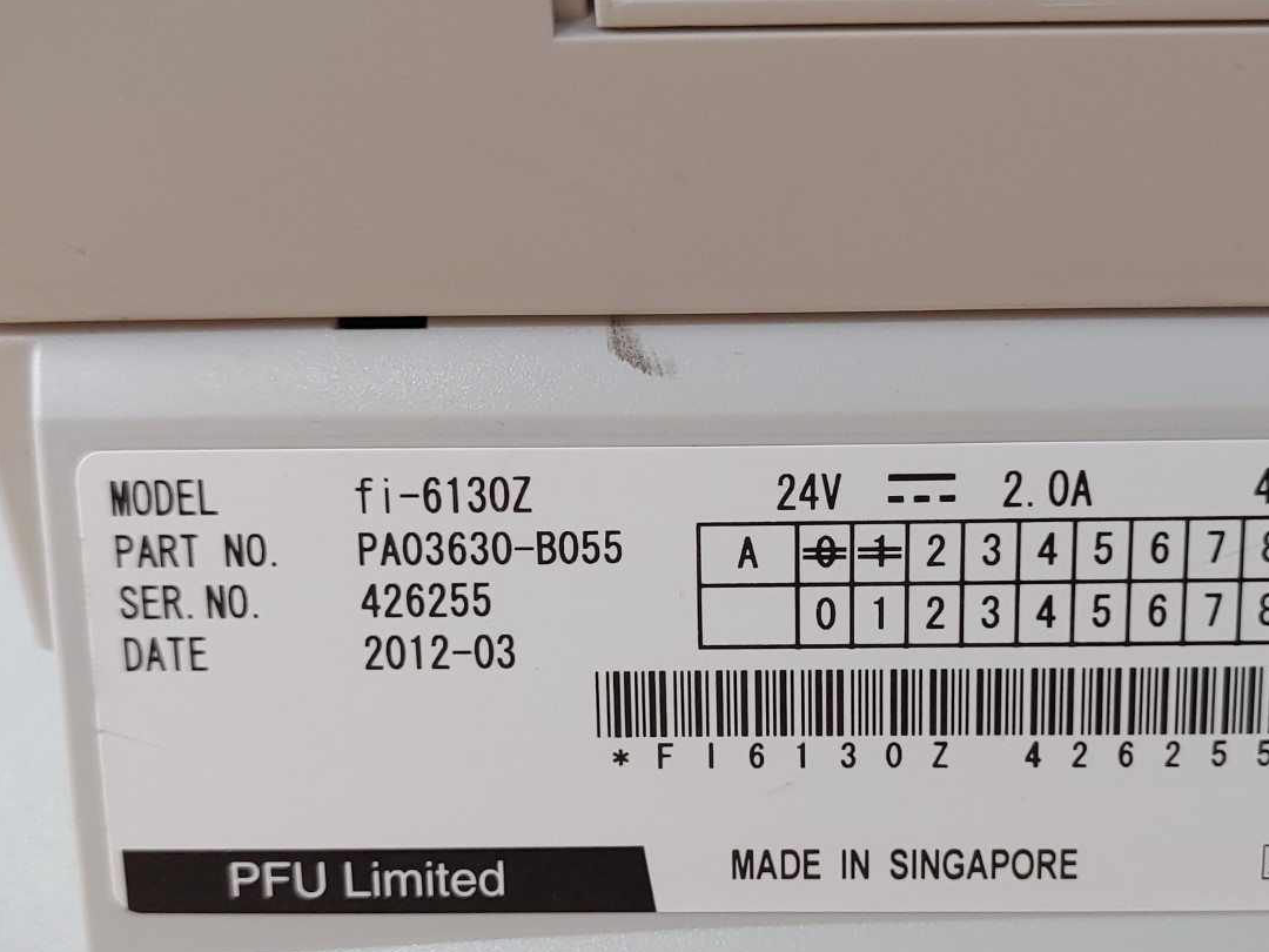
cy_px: 614
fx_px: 1906
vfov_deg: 27.9
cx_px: 711
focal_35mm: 52
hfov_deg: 36.8
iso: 50
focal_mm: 4.36
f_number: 1.8
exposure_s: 1/120
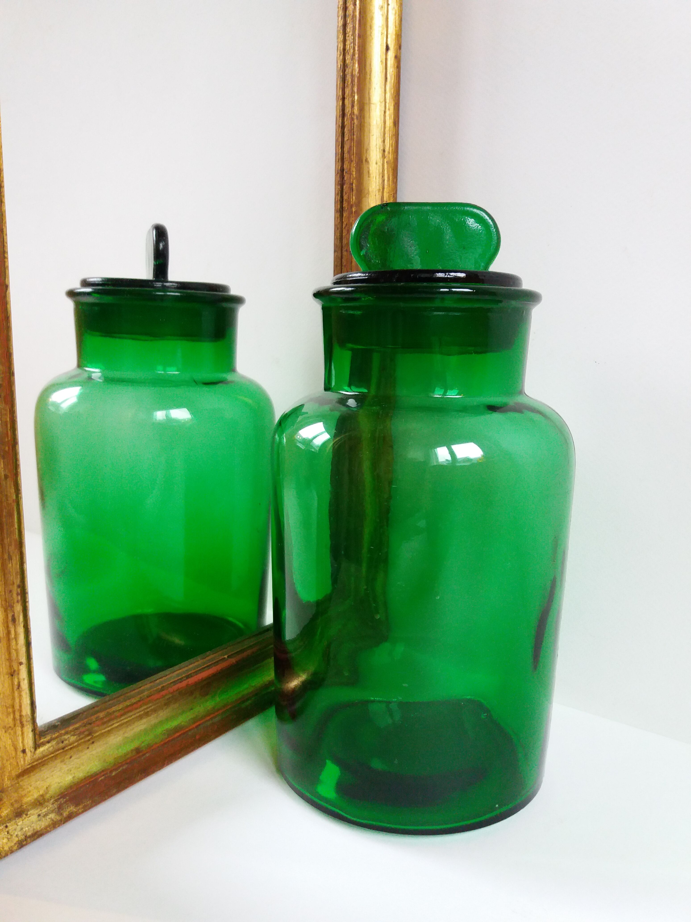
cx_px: 346
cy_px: 461
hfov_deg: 49.7
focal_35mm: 28
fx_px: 745
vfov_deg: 63.4
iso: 200
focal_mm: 3.7
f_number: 1.9
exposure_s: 1/17
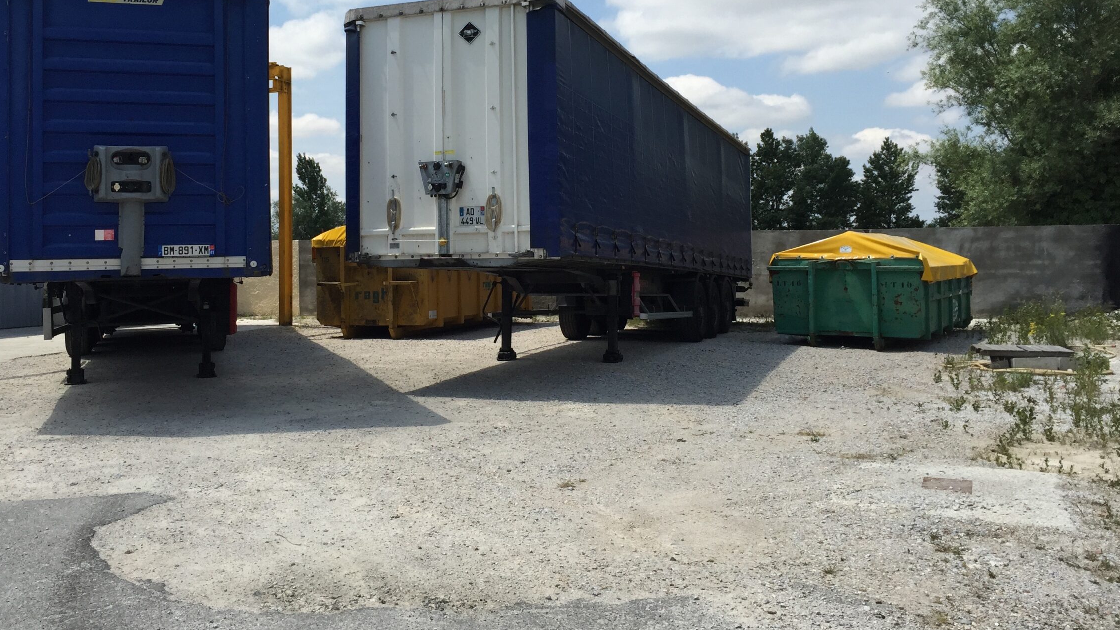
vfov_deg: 32.6
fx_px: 1069
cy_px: 211
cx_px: 492
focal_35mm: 36
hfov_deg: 55.1
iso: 32
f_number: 2.2
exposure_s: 1/2639
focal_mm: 4.15
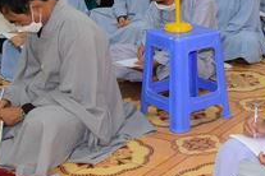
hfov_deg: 22.2
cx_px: 266
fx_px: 648
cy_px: 32
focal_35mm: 88
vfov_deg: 15.4
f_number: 4
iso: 500
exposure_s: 1/100
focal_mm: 28
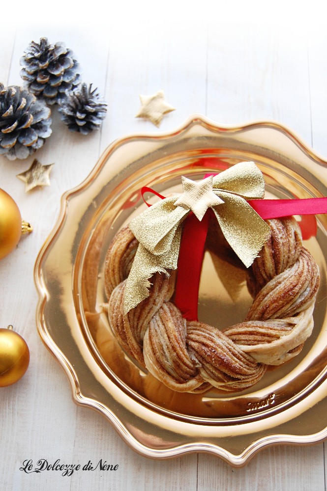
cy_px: 246
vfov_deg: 46.4
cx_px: 164
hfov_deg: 31.8
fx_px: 573
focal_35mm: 42
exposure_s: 1/60
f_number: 4.2
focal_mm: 28
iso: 800
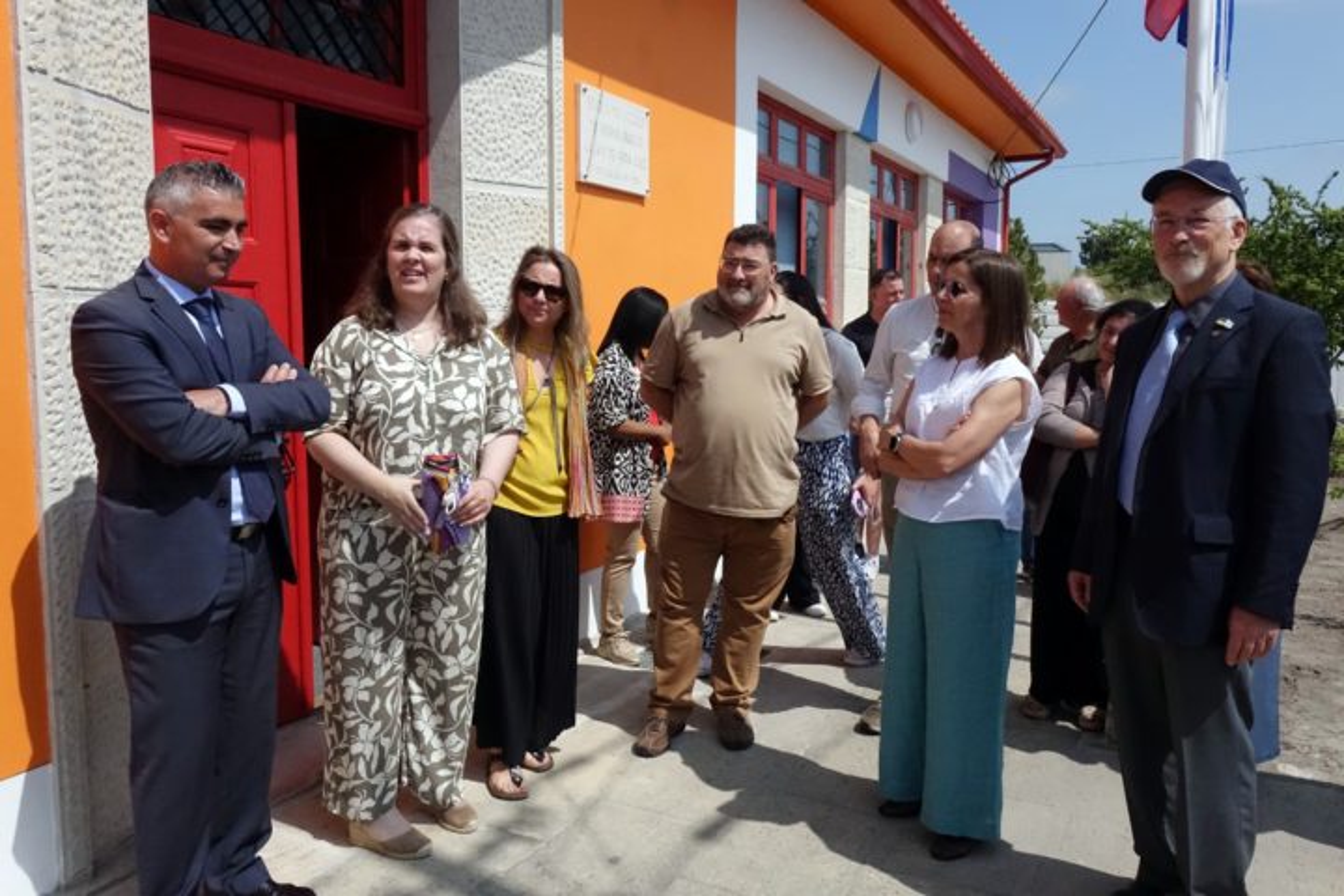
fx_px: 1083
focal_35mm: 29
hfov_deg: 63.7
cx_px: 672
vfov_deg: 45.0
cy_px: 448
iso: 2000
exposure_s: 1/1250
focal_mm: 10.49
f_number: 5.6
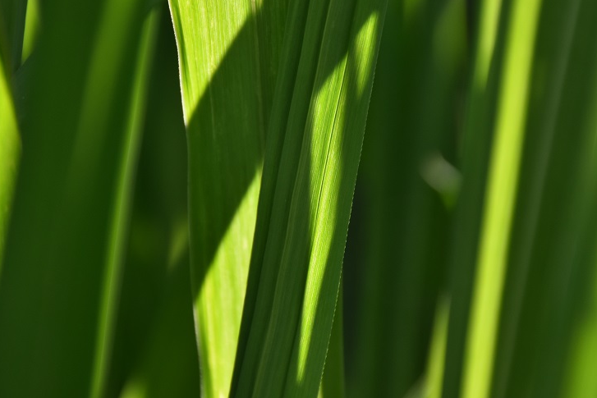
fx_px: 3831
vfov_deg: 6.0
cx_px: 292
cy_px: 201
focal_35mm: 231
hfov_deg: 8.9
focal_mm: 140
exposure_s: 1/1000
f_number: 8
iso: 800
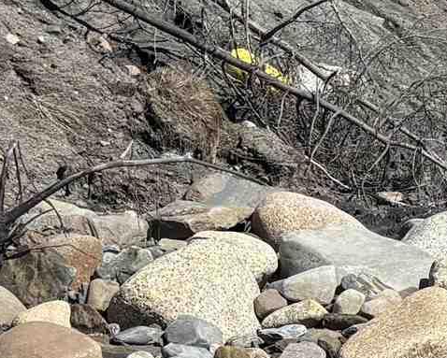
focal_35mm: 163
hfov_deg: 10.7
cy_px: -47
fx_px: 2158
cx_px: 925
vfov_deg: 9.4
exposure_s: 1/3650
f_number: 1.6
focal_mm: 5.96
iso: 50
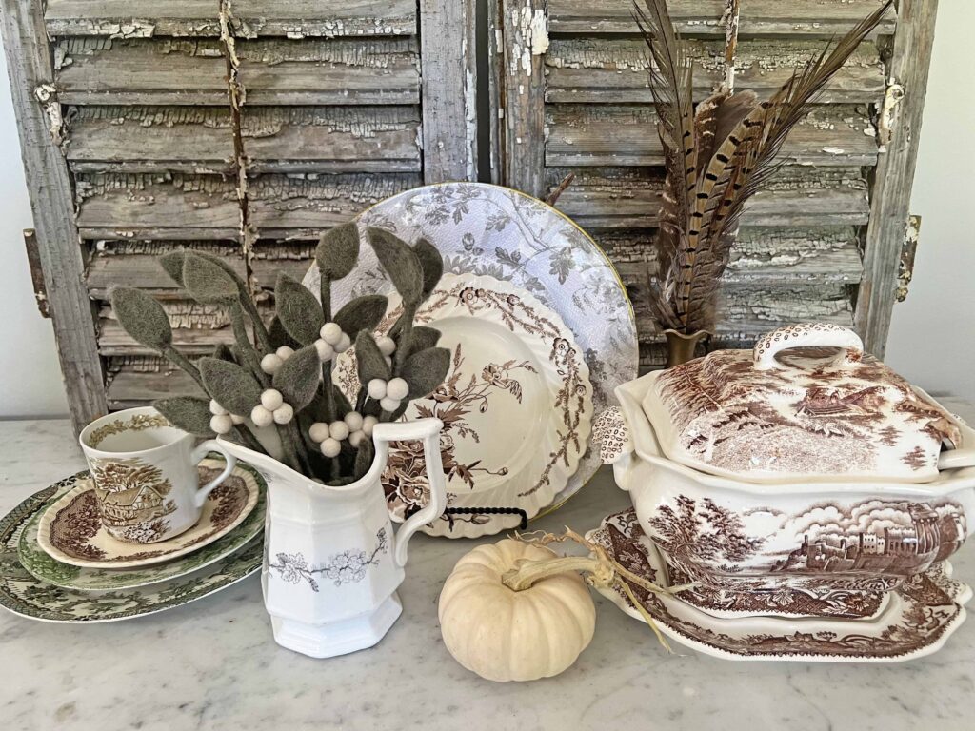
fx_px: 732
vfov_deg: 53.1
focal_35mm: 26
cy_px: 366
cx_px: 488
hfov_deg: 67.3
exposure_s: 1/60
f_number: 1.5
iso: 160
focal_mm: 5.7
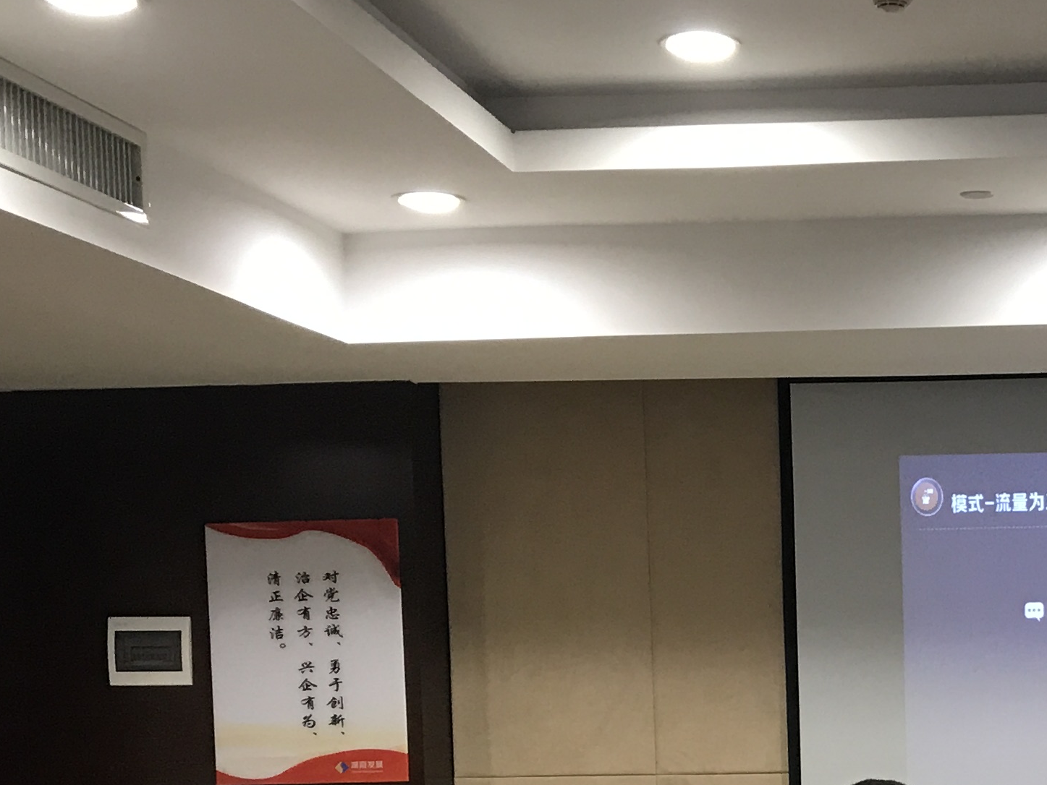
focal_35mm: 78
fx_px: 2360
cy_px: 848
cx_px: 1085
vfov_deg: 18.3
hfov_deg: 23.8
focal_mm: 3.99
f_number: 1.8
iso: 40
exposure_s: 1/17
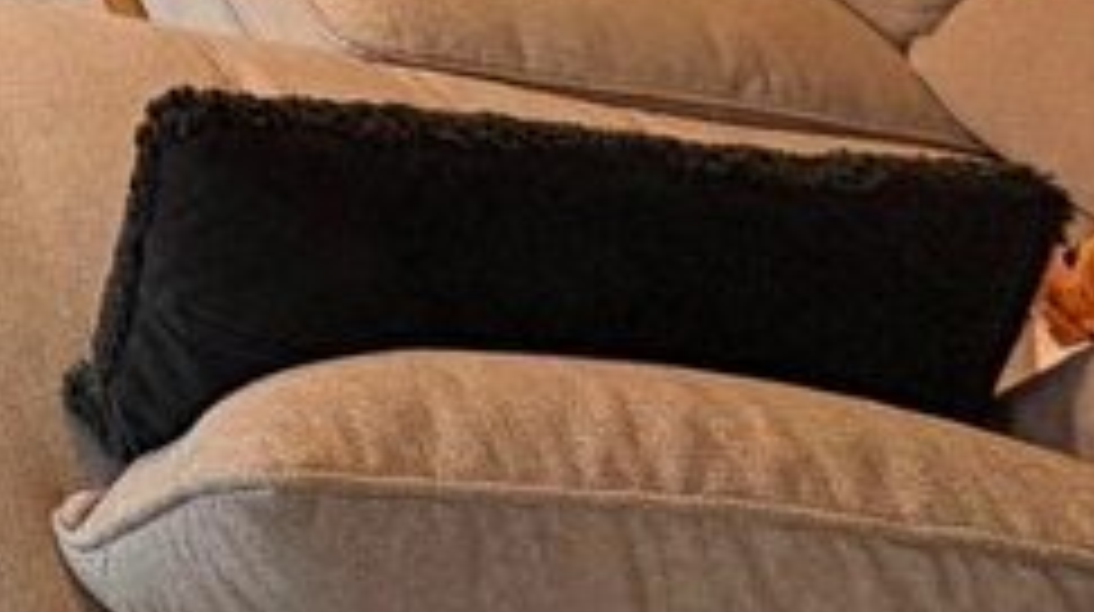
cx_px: -459
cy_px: -542
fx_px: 1275
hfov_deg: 30.8
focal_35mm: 44
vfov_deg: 19.1
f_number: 2.2
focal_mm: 2.22
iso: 200
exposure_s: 1/61
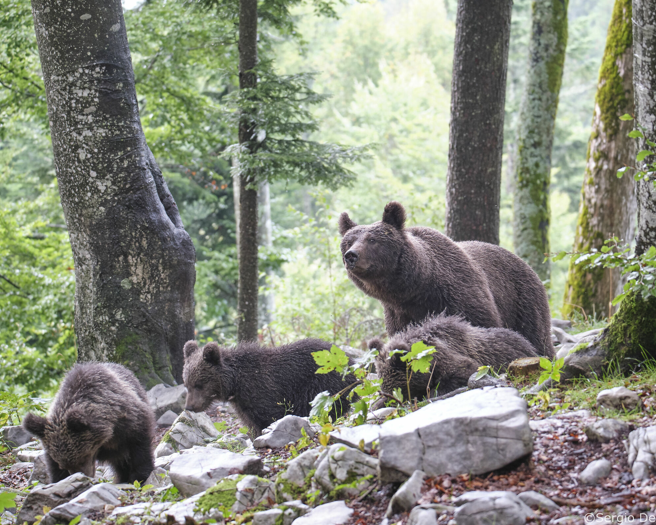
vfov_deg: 9.1
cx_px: 346
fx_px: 3301
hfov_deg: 11.3
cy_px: 263
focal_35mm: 170
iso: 1600
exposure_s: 1/105
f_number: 4.5
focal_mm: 100
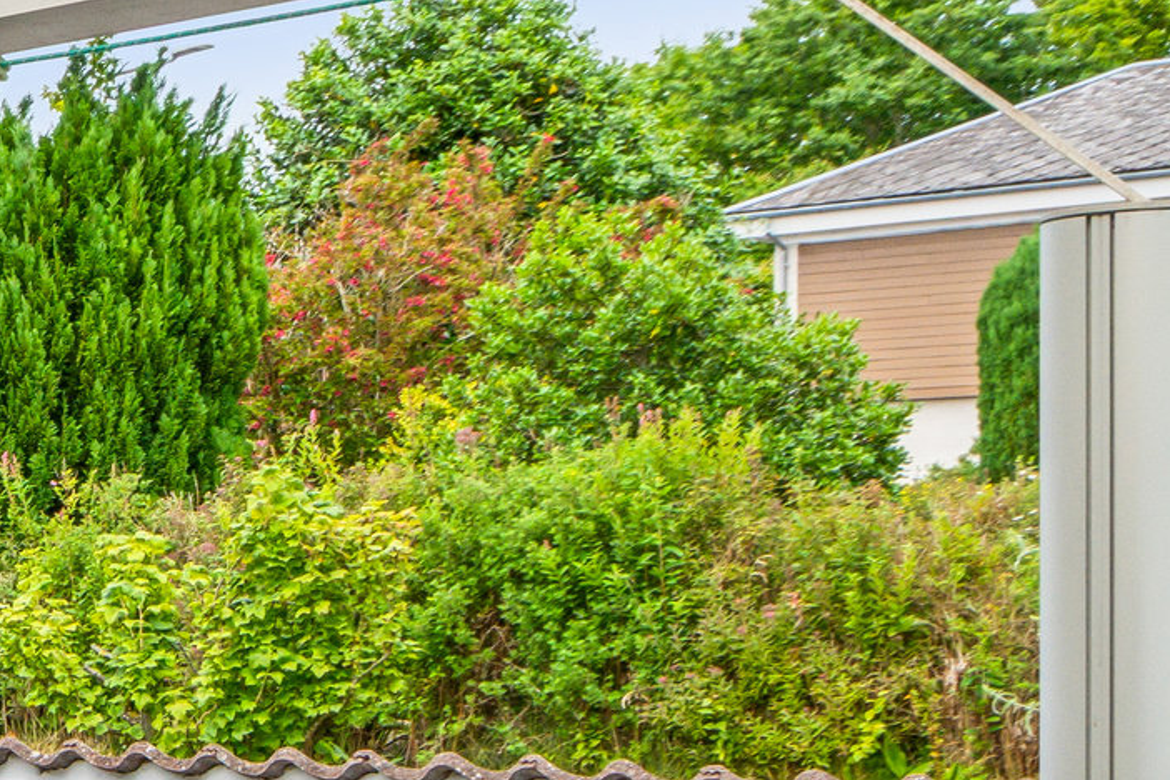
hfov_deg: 16.4
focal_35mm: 94
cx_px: -1195
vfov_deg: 14.5
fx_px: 3055
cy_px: 637
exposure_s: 1/250
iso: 800
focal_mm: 22
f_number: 11
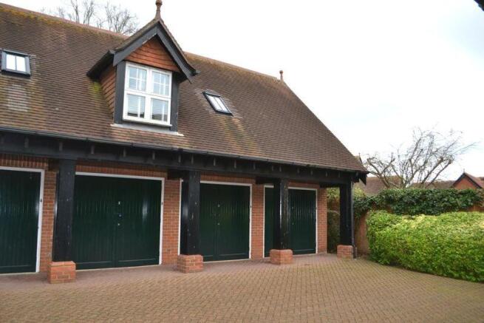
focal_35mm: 27
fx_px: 363
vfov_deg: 48.0
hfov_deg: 67.4
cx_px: 242
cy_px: 162
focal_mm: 18
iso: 160
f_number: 4
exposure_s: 1/125
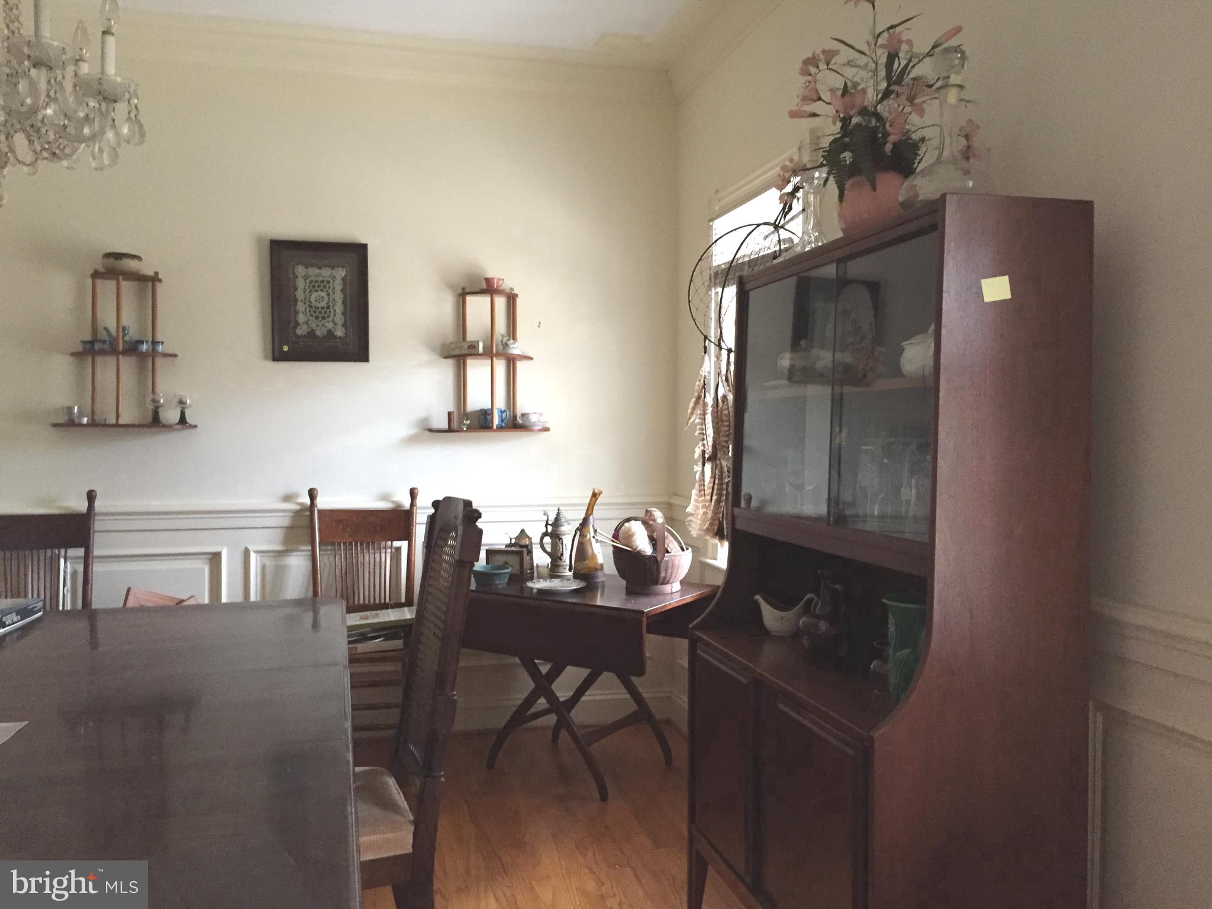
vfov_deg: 48.2
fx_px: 1015
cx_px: 606
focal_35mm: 29
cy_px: 454
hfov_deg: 61.7
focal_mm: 4.15
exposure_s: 1/15
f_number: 2.2
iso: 320
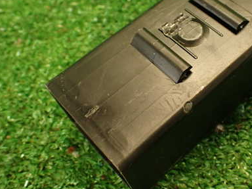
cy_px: 64
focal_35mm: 50
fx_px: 364
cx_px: 183
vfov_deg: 28.9
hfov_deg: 37.4
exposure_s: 1/30
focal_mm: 5.79
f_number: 2.4
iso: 400
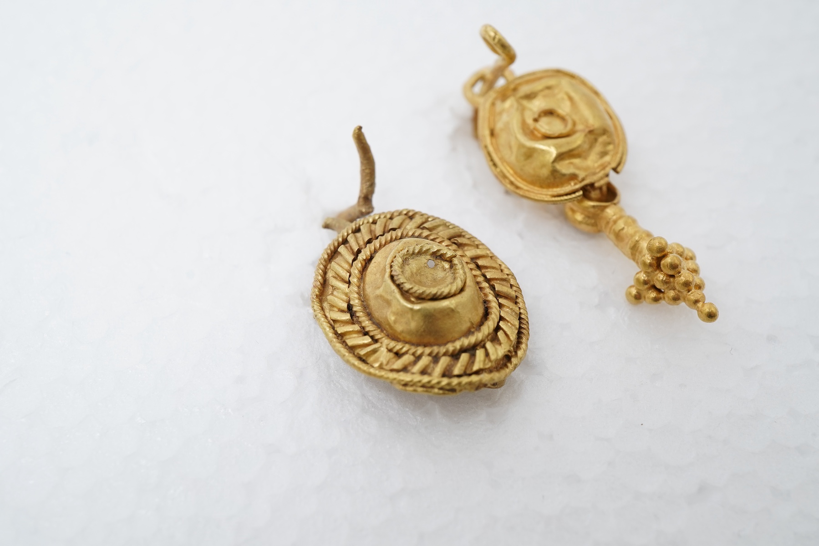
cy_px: 273
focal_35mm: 45
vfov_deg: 29.9
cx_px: 410
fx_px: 1024
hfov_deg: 43.6
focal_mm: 30
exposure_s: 1/125
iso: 500
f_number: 18
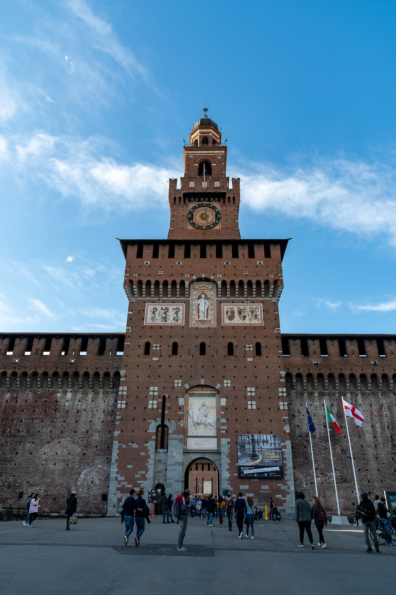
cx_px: 198
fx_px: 396
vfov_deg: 73.8
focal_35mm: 24
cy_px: 298
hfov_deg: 53.1
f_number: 11
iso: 100
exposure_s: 1/90
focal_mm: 24
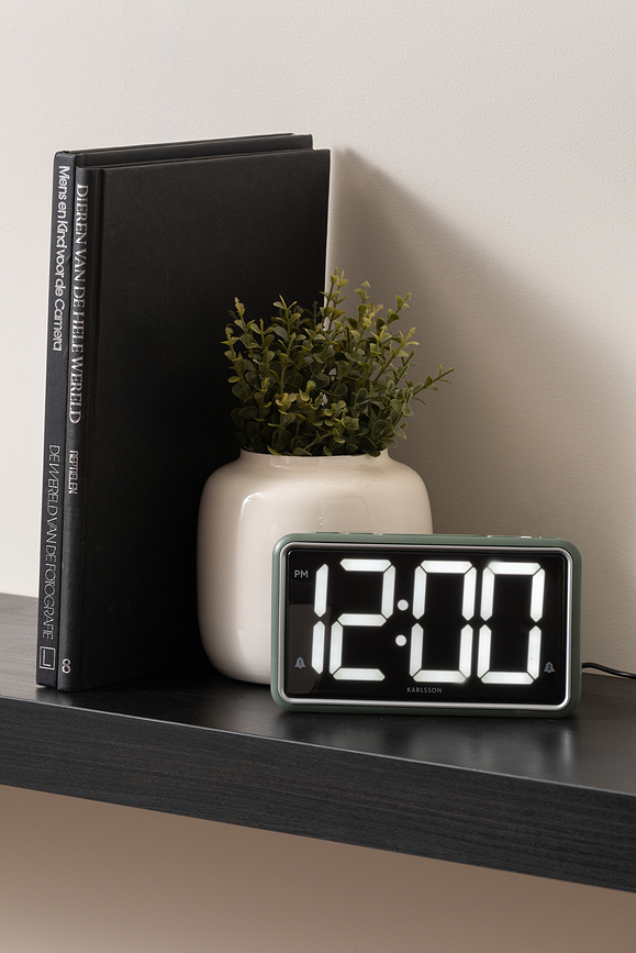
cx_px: 318
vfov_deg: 12.8
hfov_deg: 8.6
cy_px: 476
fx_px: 4235
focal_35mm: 160
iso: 125
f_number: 13
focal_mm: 160
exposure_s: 1/3
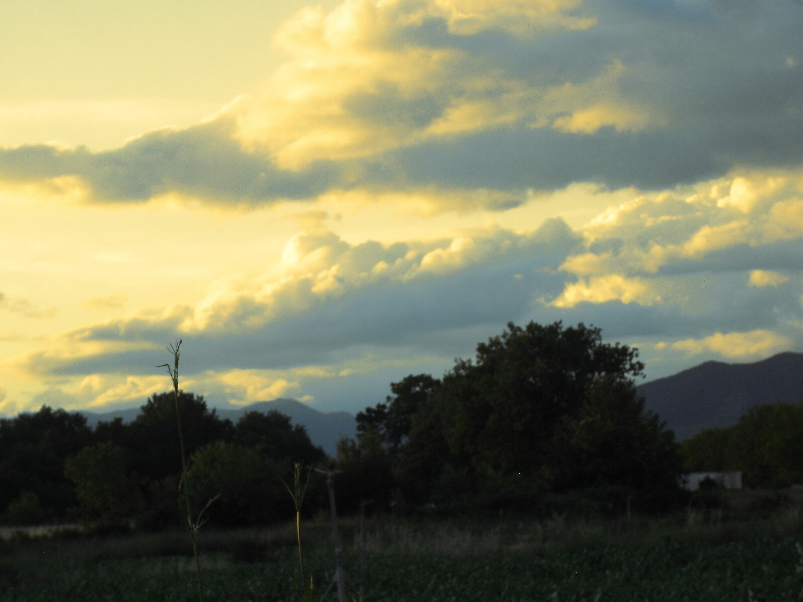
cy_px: 301
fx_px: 2621
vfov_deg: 13.1
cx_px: 402
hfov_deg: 17.4
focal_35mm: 113
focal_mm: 18.6
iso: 100
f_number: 5.2
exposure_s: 1/125
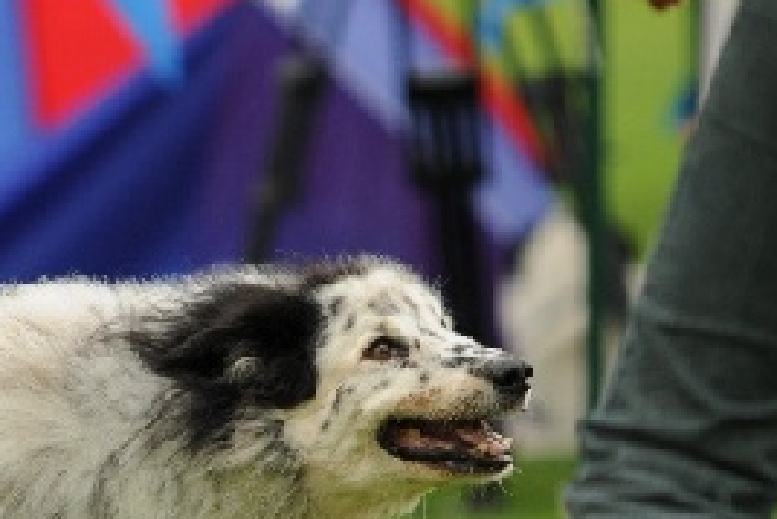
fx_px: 19283
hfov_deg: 2.3
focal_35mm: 893
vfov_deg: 1.5
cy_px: 602
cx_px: -78
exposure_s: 1/1250
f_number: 2.8
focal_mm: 200
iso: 200
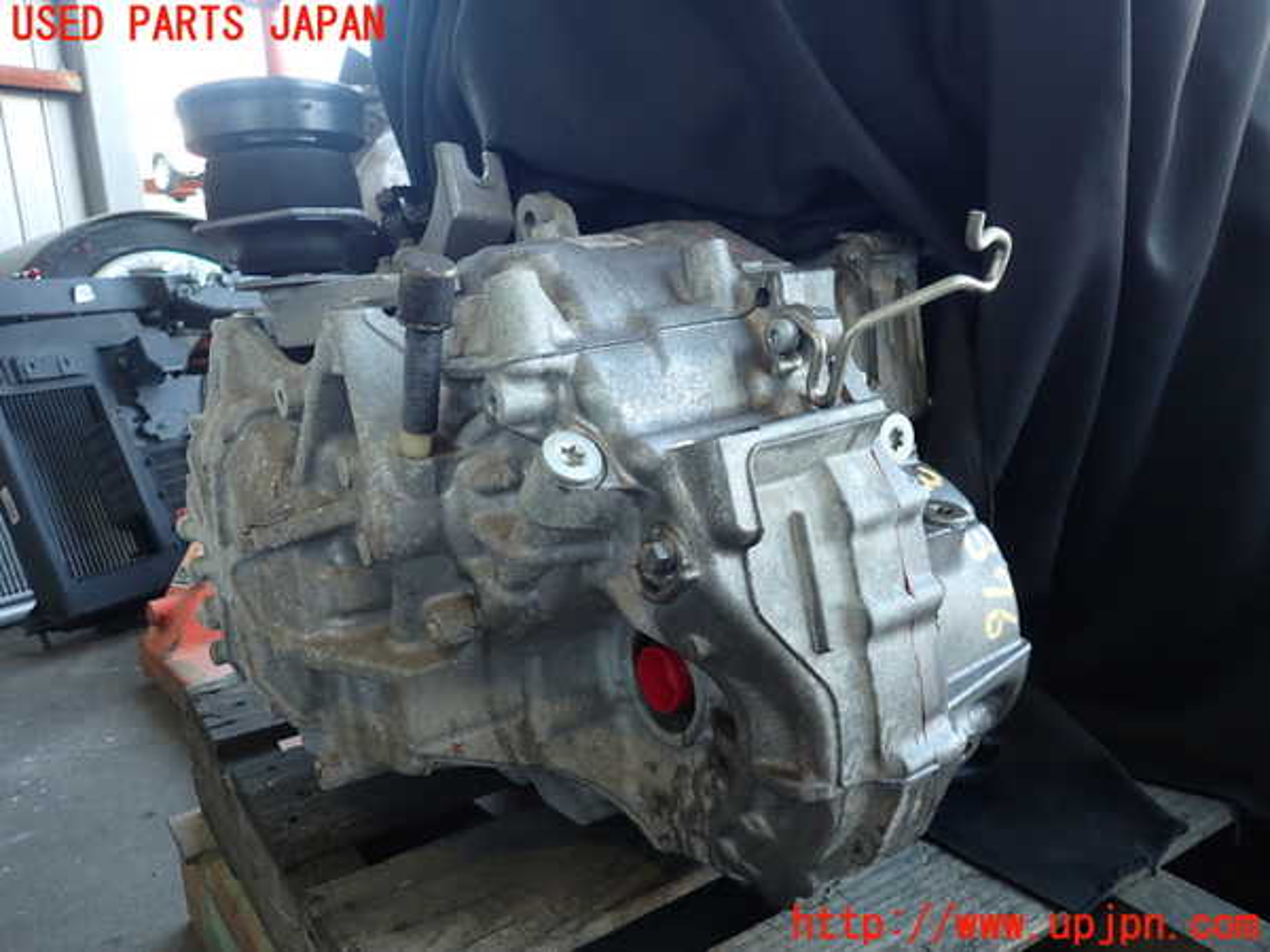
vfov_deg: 54.9
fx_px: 917
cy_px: 476
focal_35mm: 25
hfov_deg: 69.4
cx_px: 635
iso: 160
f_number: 2
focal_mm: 4.5
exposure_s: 1/60
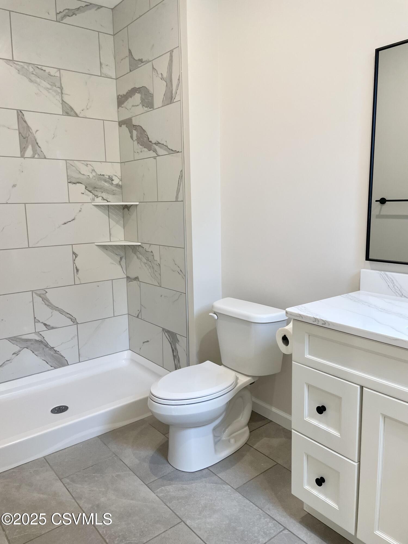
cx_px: 204
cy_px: 272
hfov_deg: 53.1
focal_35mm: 26
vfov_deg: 67.3
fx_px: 409
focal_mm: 4.2
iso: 125
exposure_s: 1/120
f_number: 1.6
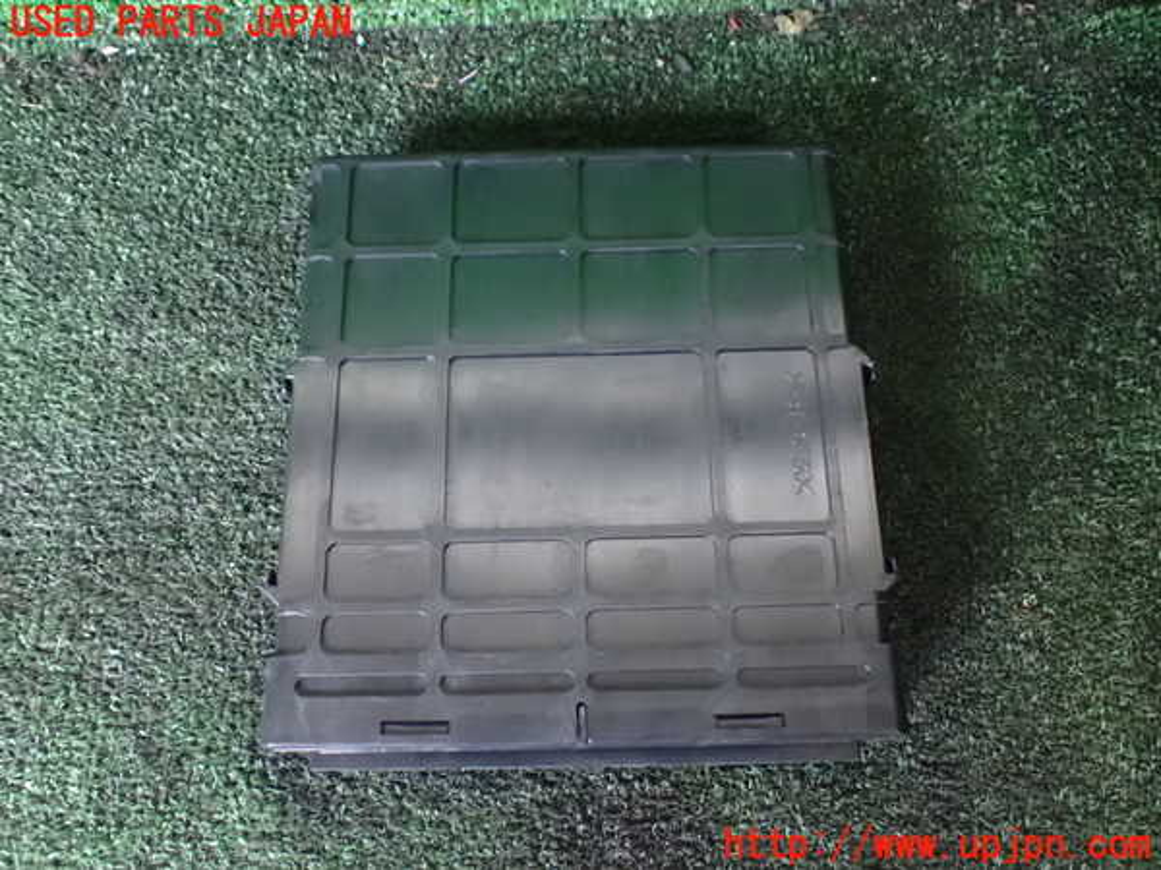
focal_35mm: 30
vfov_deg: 46.8
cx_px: 580
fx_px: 1006
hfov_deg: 60.0
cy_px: 435
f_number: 2.3
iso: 1600
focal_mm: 5.4
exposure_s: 1/25
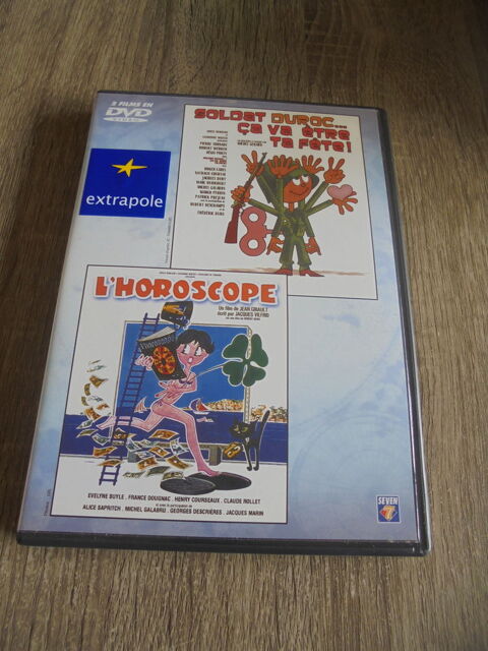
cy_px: 326
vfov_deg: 67.3
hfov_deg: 53.1
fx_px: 489
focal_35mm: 26
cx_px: 244
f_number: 3.5
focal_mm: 4.6
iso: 100
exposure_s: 1/30
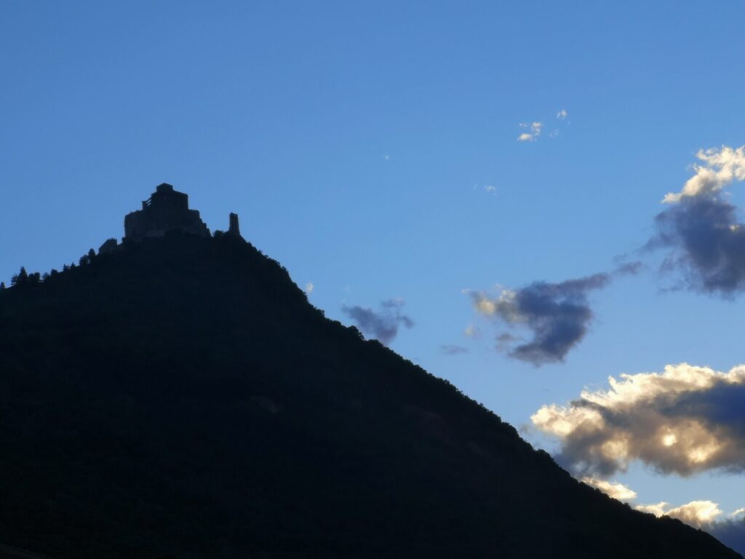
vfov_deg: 14.4
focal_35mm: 103
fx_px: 2217
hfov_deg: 19.1
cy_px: 280
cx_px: 372
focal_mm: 7.48
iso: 50
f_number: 2.4
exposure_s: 1/900
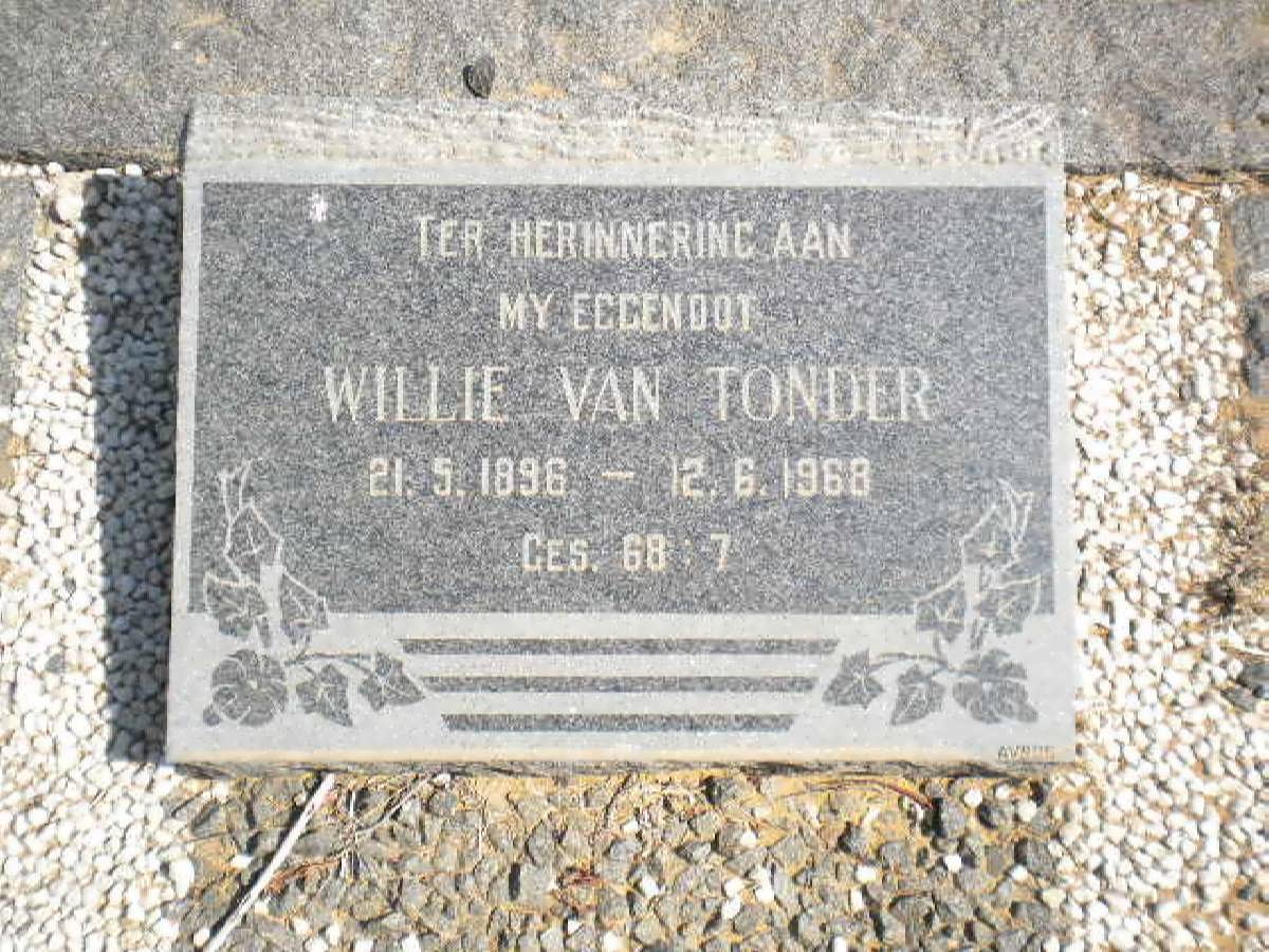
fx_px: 1283
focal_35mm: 35
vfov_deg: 40.7
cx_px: 634
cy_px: 476
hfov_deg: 52.6
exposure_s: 1/335
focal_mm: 6.3
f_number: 4.6
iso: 80
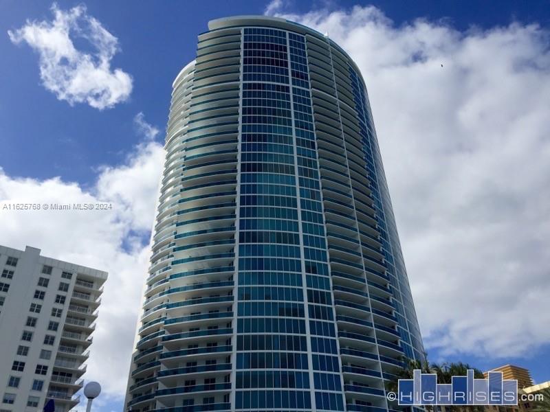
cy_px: 206
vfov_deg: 48.2
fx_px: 461
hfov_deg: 61.7
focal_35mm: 29
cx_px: 275
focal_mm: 4.15
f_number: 2.2
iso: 32
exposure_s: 1/4950
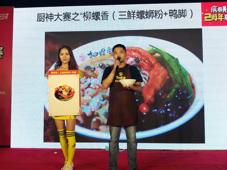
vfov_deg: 36.9
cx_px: 114
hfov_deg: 47.8
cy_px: 85
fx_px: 256
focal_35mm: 39
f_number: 2.2
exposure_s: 1/100
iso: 50
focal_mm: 3.83
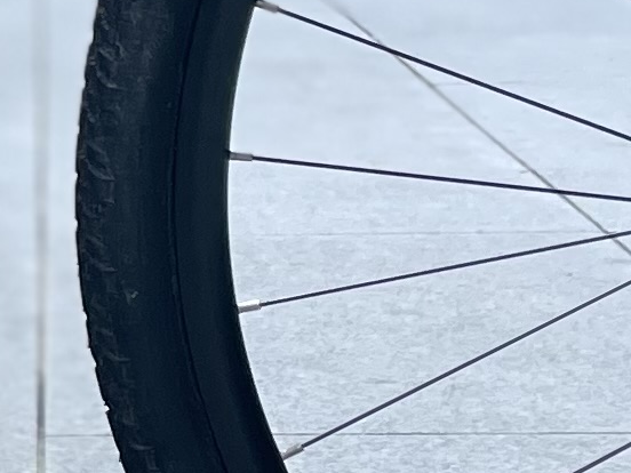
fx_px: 3463
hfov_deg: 10.2
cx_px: -210
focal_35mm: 190
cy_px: -25
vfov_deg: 7.8
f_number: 1.6
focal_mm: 4.2
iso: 50
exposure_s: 1/988
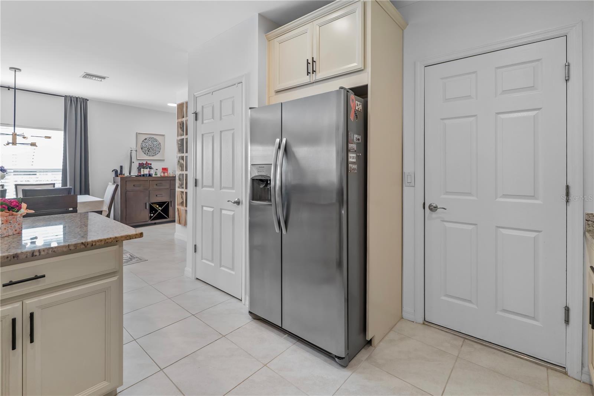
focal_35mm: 16
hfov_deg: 96.7
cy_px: 198
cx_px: 297
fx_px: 264
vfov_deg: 73.7
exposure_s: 1/160
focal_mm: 16
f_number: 4
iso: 1000
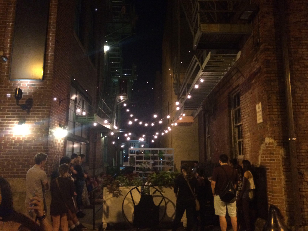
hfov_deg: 61.7
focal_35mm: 29
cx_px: 154
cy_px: 116
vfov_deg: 48.2
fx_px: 258
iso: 320
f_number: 2.2
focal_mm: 4.15
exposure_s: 1/30
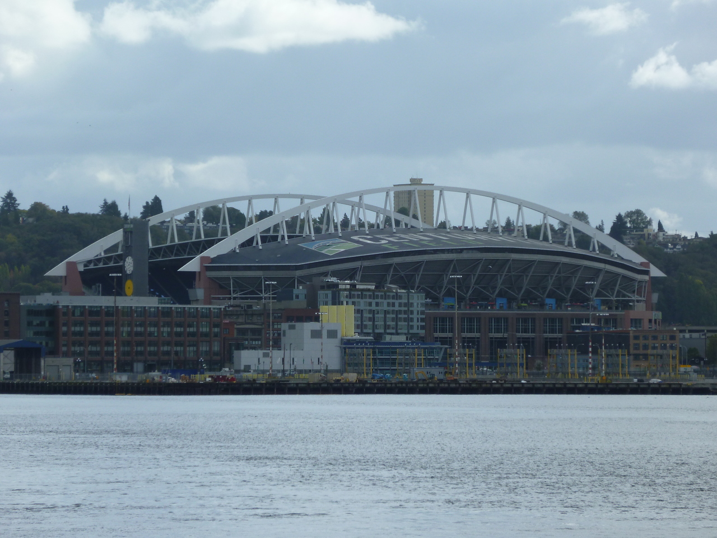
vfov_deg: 6.5
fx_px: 4702
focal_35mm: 227
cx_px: 358
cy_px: 269
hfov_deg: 8.7
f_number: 5.9
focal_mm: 36
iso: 80
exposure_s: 1/250
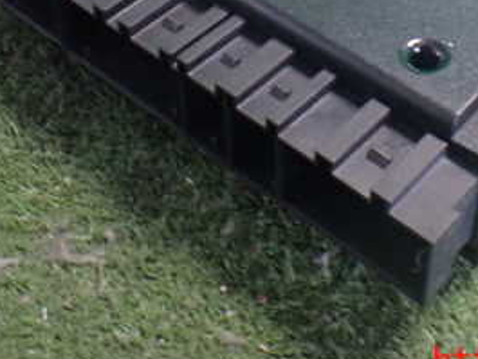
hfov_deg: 28.4
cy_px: -20
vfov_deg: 20.8
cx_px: 299
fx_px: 939
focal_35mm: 68
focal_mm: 5.4
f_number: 2.3
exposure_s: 1/40
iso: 800
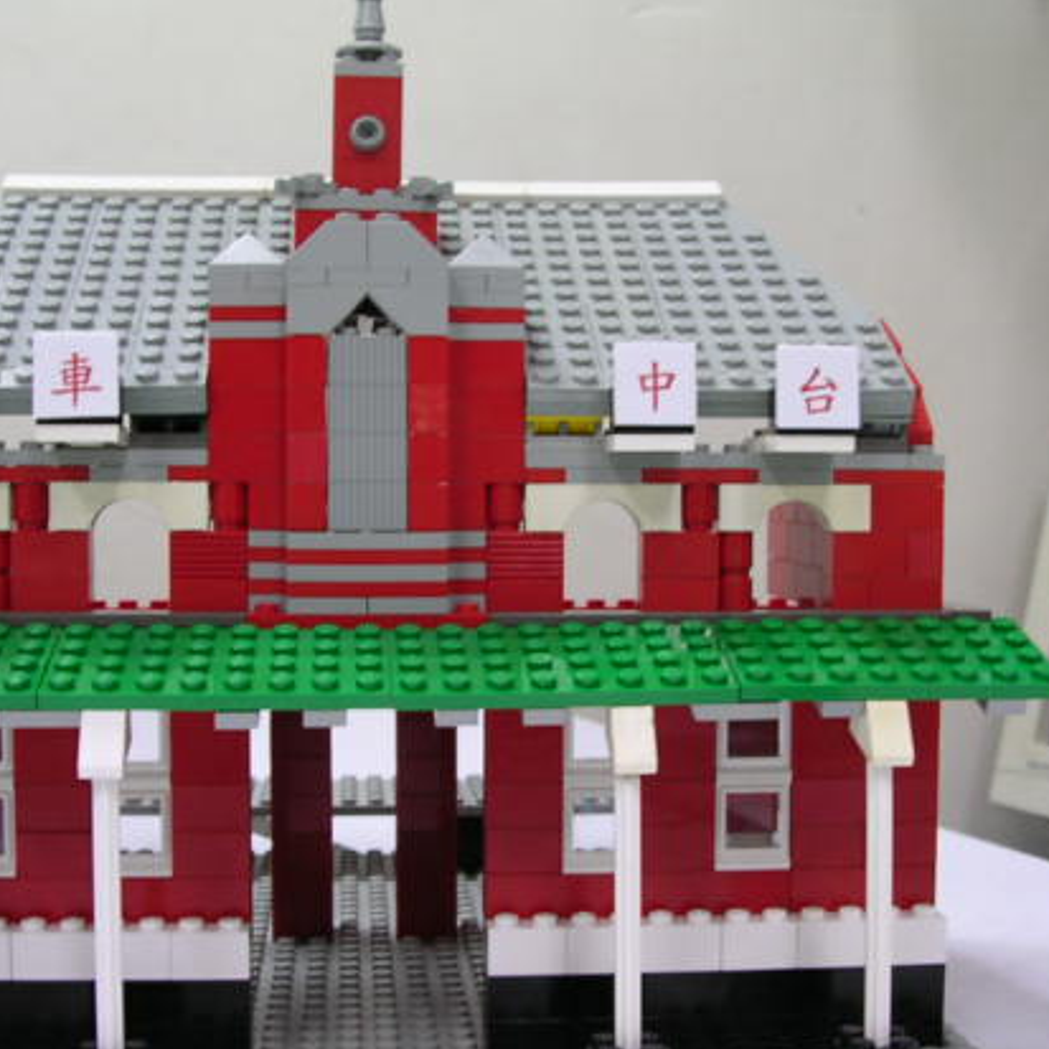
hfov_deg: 32.8
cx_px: 478
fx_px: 1783
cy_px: 546
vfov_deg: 32.8
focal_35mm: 52
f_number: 2.8
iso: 100
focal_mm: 5.8
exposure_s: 1/6.9
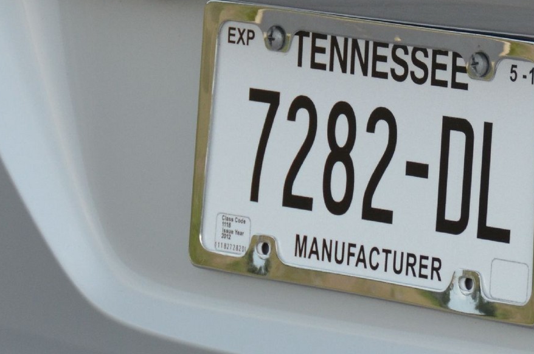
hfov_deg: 4.6
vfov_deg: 3.1
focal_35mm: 448
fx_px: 6639
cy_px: -38
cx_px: 464
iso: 800
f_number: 5.3
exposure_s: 1/500
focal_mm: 105
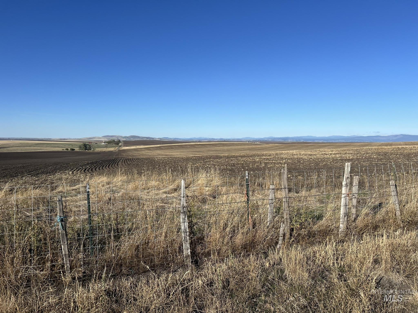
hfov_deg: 67.3
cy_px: 156
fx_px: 314
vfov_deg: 53.1
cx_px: 209
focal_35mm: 26
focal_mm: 5.7
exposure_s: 1/5319
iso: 50
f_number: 1.5
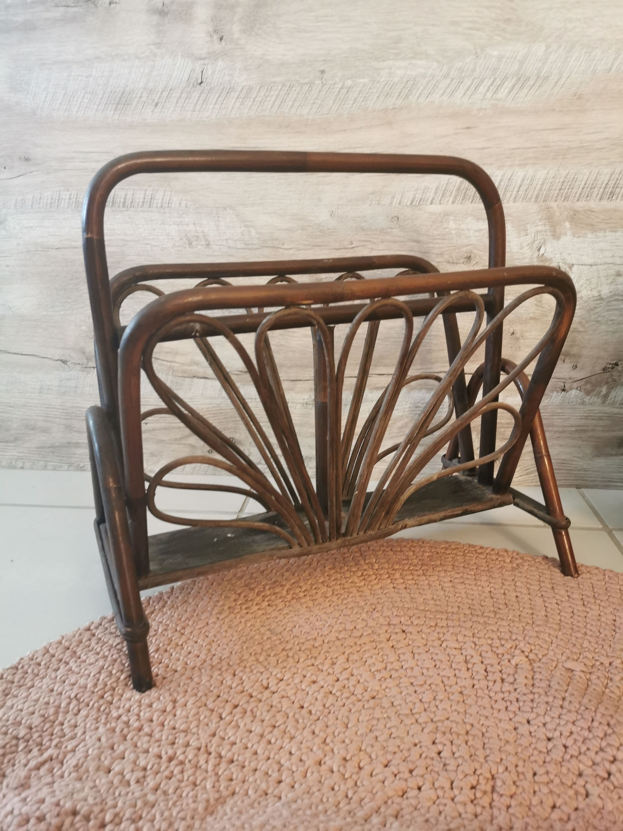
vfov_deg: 65.3
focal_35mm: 27
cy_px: 416
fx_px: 648
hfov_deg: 51.4
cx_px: 312
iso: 320
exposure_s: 1/33.3
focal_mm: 5.58
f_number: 1.8
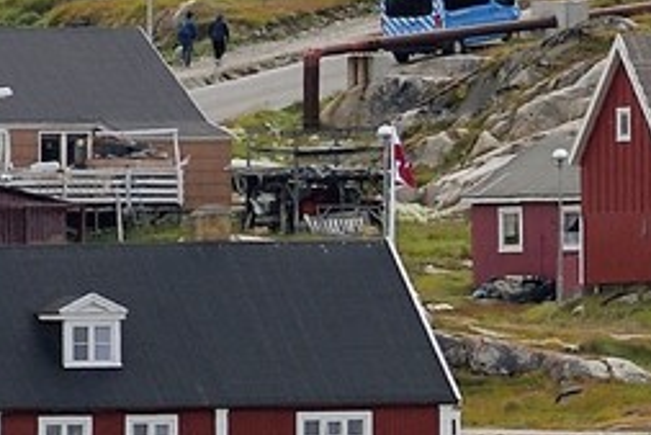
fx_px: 31988
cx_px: 2051
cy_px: -144
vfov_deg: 0.8
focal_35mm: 1768
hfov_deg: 1.2
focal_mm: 280
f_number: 7.1
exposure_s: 1/800
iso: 400
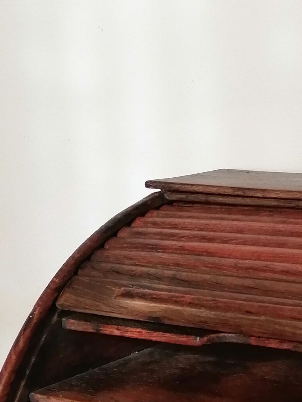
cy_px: 221
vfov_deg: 23.5
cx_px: 291
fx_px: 965
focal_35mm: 83
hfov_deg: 17.4
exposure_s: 1/100
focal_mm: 3.6
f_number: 1.8
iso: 80
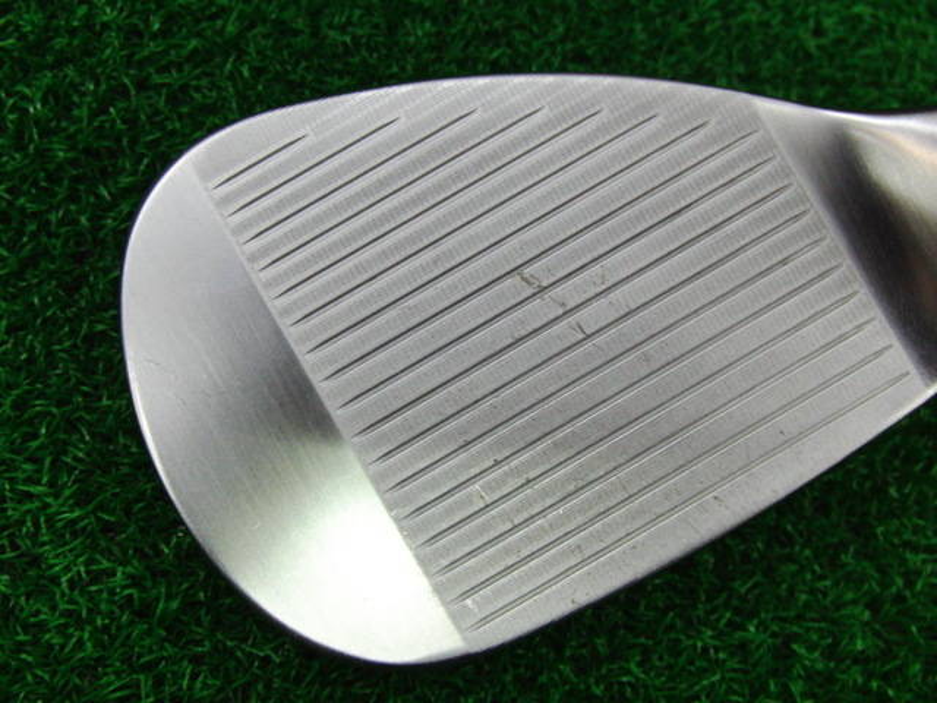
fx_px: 1002
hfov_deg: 50.1
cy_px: 352
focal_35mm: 37
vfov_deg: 38.7
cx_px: 468
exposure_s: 1/80
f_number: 3.6
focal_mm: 6.42
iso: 320
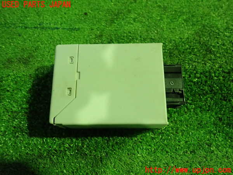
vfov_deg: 46.8
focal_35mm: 30
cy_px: 88
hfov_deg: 60.0
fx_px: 202
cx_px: 116
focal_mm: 5.5
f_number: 2.3
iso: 800
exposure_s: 1/60
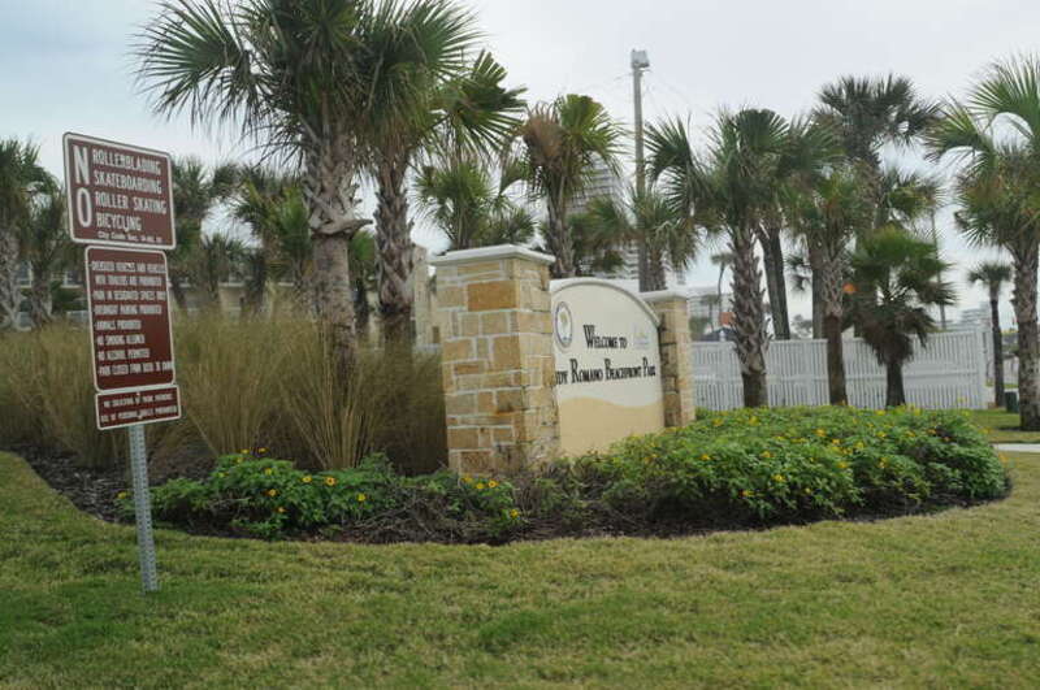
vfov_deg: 43.5
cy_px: 345
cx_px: 520
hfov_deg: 62.0
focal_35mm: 30
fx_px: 865
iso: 400
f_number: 8
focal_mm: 20
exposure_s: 1/250
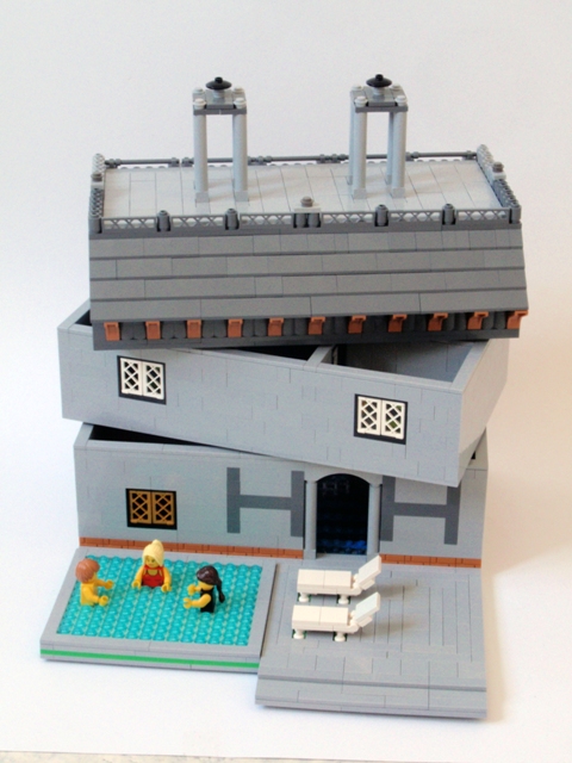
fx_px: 1586
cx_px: 286
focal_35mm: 72
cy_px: 382
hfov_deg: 20.4
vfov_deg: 27.0
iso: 200
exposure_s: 1/13
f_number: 5
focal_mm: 12.69
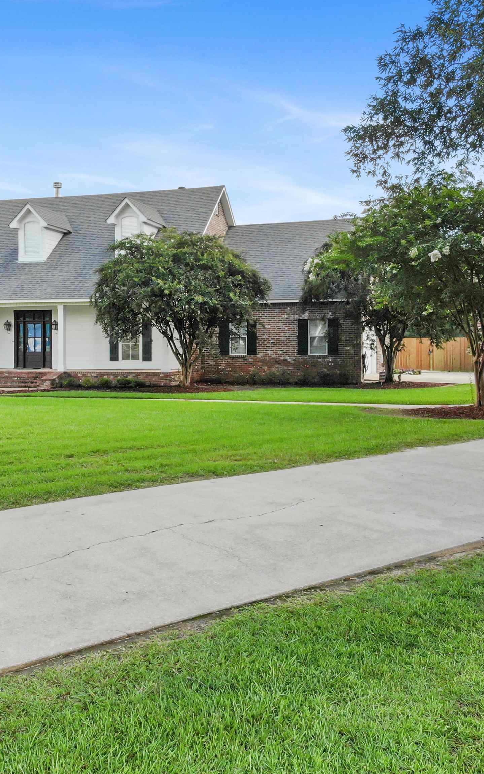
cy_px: 387
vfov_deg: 56.7
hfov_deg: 37.1
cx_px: 183
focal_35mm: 34
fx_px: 718
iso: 100
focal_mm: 4.5
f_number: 2.8
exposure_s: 1/370
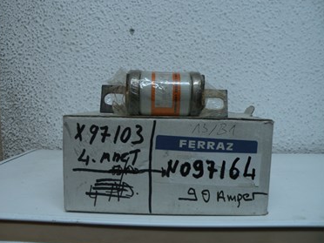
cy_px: 127
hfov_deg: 61.6
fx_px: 271
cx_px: 153
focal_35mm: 29
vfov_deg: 48.2
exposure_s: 1/81.8
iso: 190
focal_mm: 4.7
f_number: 2.8
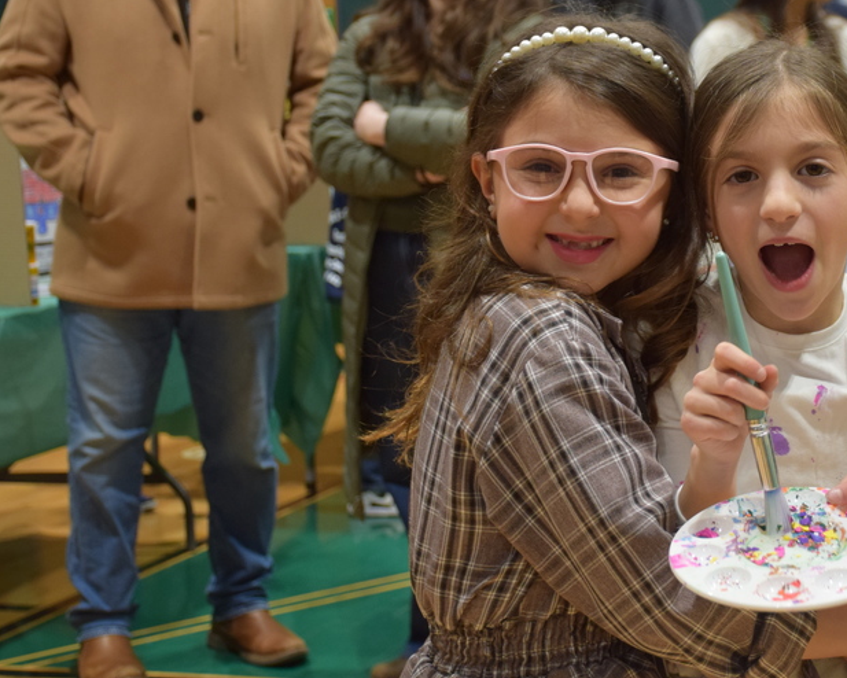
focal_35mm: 82
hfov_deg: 23.0
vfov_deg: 18.8
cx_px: 680
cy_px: 268
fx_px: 2051
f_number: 4.2
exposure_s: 1/60
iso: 640
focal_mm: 35
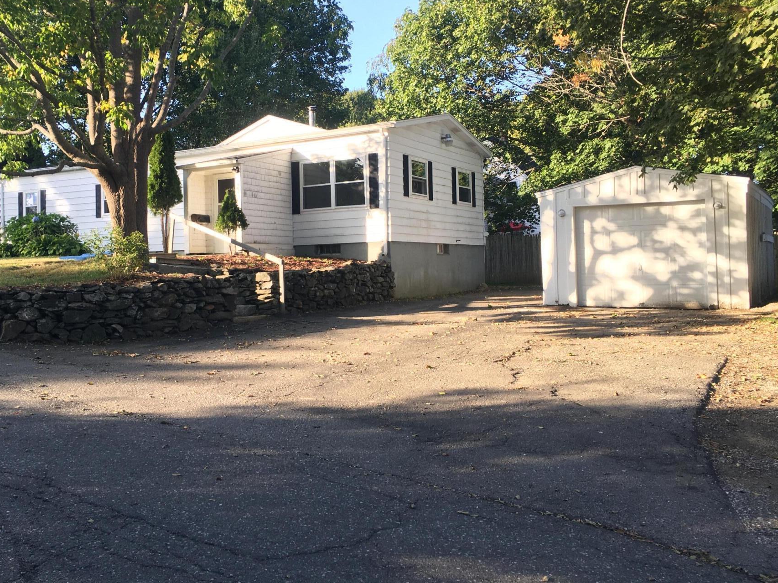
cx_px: 337
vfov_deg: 41.6
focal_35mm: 34
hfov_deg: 53.8
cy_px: 242
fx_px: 764
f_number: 2.2
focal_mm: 4.15
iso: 25
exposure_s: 1/153
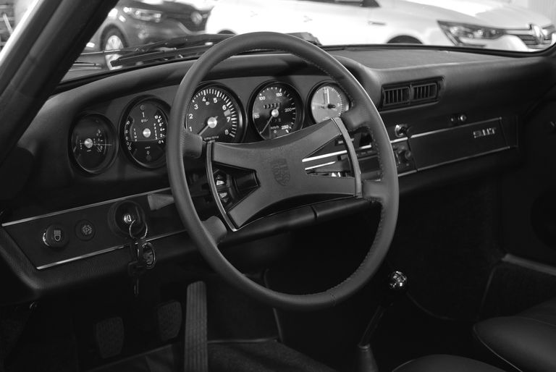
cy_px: 186
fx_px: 789
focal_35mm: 51
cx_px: 278
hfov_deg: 38.8
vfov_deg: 26.6
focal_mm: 34
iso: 100
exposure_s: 1
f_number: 5
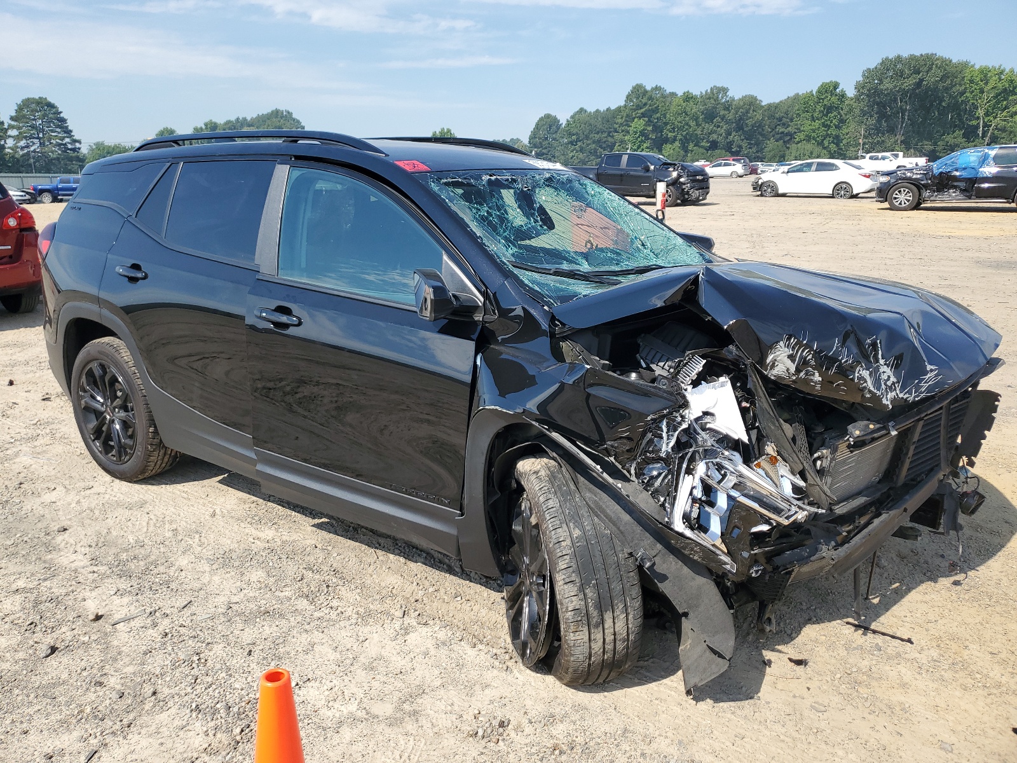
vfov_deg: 53.1
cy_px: 382
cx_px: 508
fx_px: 764
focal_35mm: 26
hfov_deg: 67.3
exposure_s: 1/2500
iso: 50
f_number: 1.5
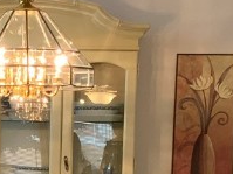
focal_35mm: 149
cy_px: 277
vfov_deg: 9.6
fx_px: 1002
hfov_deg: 13.1
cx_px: 20
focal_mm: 3
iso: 80
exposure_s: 1/60
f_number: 1.8
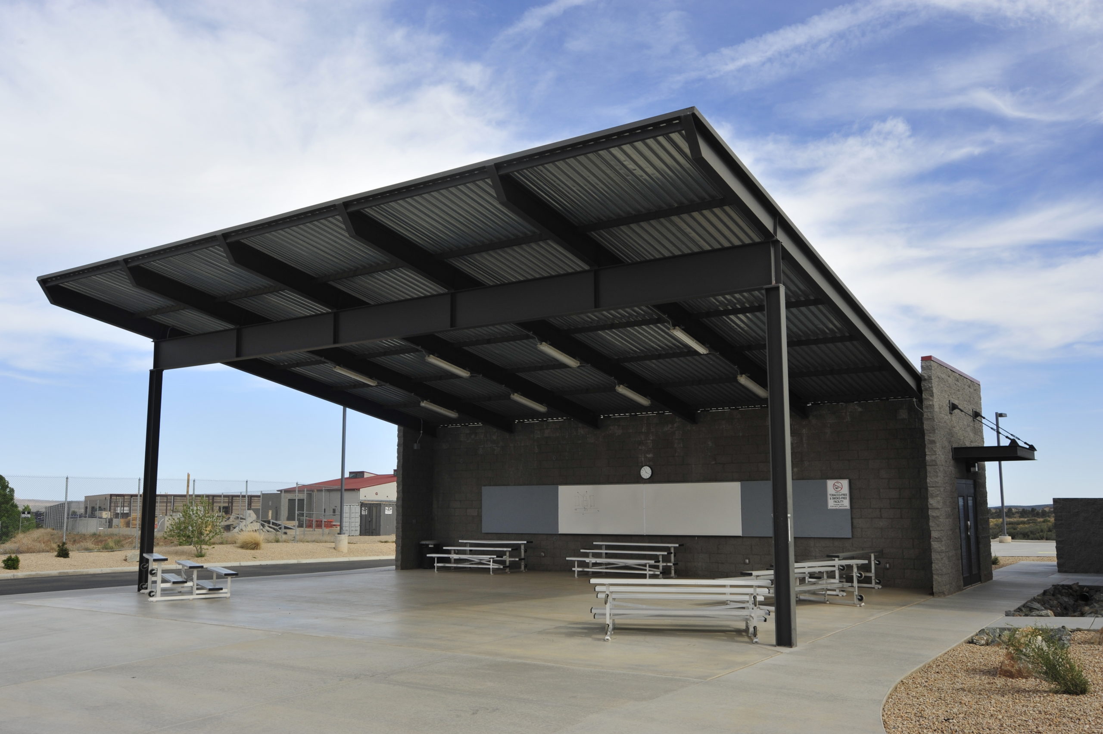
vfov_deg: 41.1
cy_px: 367
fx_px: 980
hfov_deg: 58.8
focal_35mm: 32
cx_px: 552
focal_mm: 32
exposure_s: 1/400
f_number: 11
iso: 400
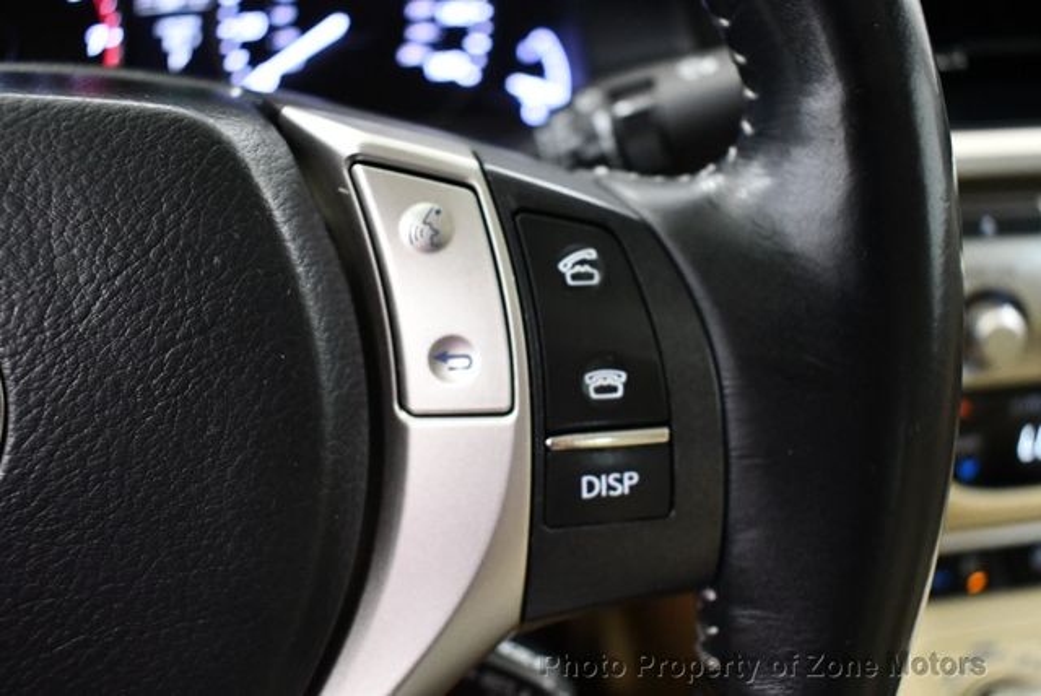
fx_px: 1042
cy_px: 348
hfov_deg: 53.1
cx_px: 520
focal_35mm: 36
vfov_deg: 36.9
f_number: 3.5
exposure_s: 1/80
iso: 3200
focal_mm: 18
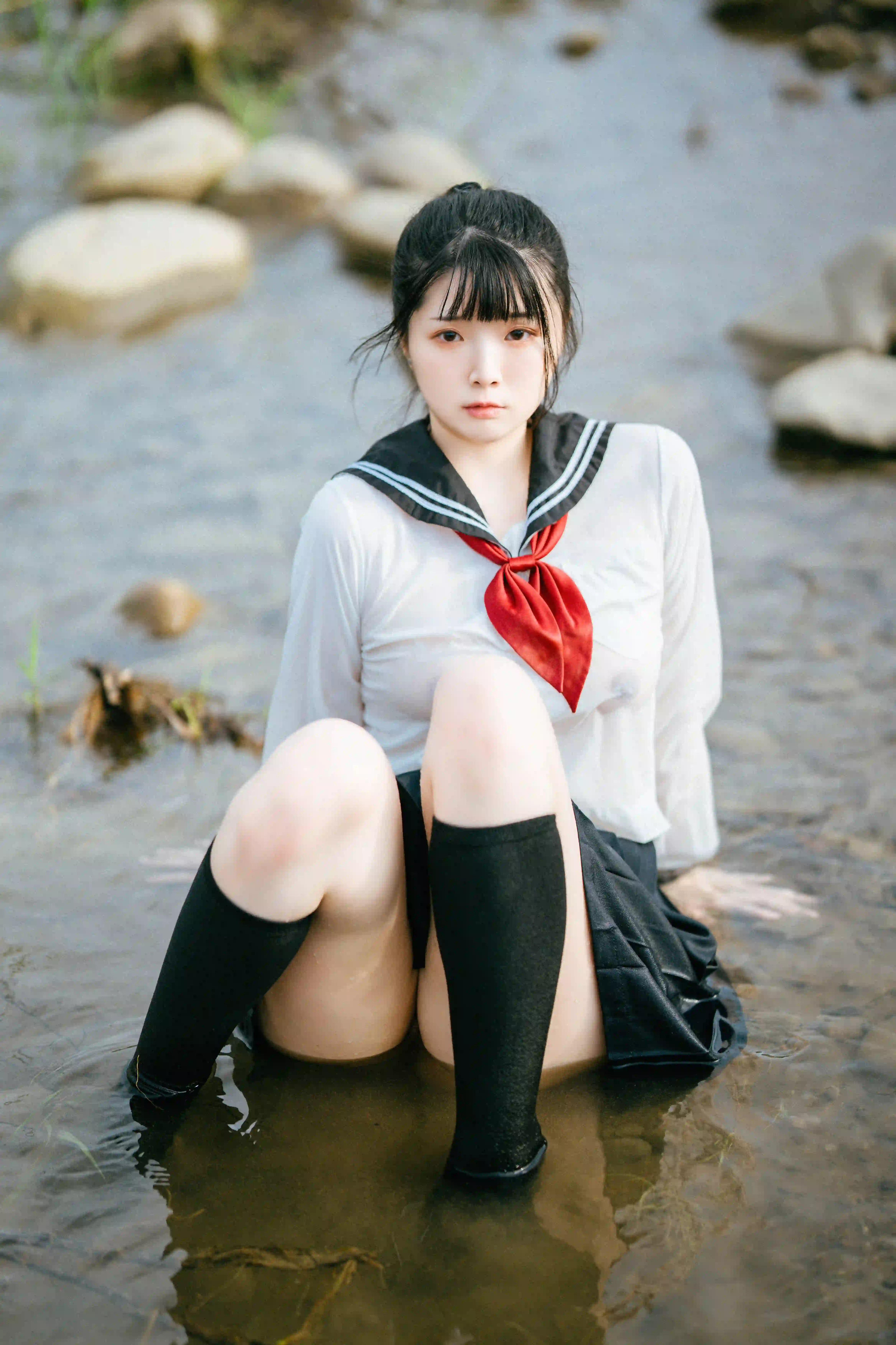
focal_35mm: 85
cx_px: 448
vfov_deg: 23.9
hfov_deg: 16.1
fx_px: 3173
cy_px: 672
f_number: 1.4
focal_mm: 85
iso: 100
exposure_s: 1/3200
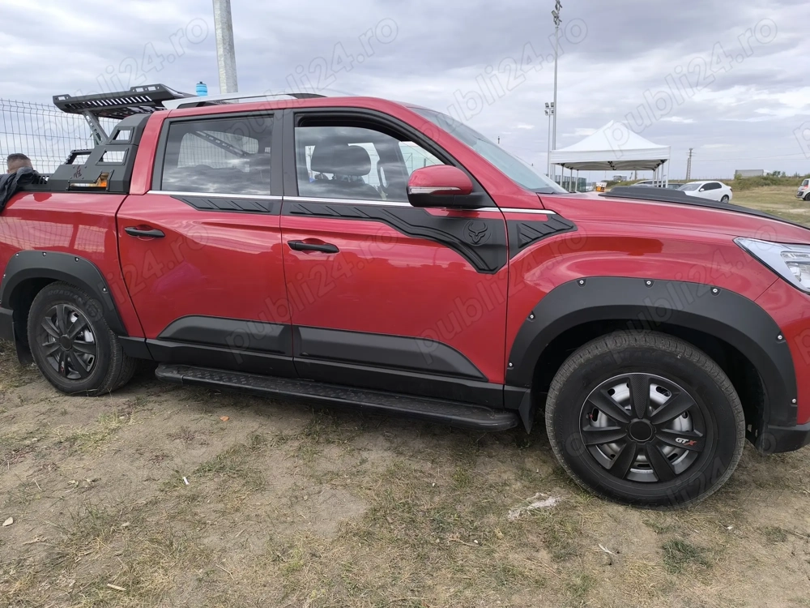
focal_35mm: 23
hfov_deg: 73.9
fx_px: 538
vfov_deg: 58.9
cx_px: 405
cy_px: 304
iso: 50
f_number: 1.65
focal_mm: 6.14
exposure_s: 1/475
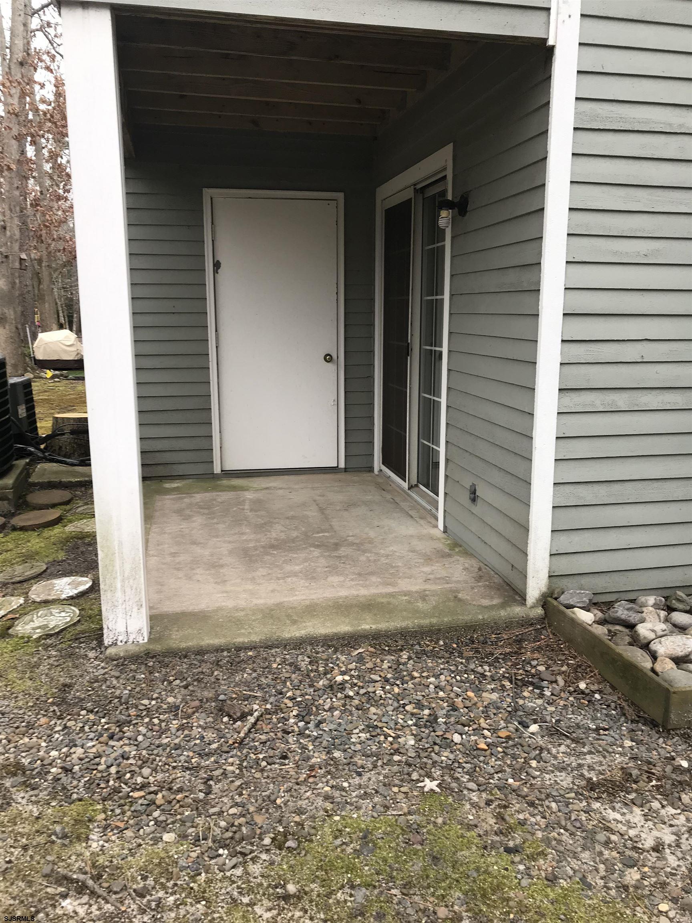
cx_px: 346
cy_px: 462
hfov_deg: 49.7
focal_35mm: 28
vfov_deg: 63.4
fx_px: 746
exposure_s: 1/60
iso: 25
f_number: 1.8
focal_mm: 3.99
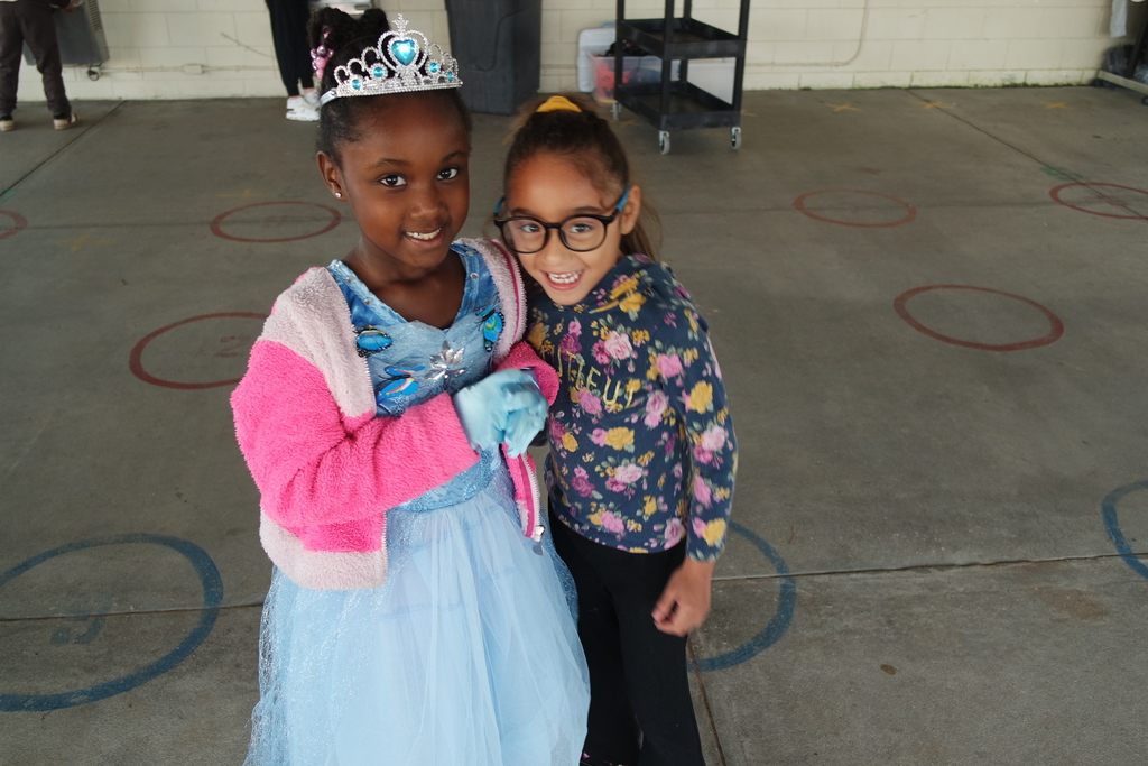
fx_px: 957
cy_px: 383
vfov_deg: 43.6
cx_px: 574
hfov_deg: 61.9
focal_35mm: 30
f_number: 3.5
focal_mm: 20
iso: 200
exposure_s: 1/40
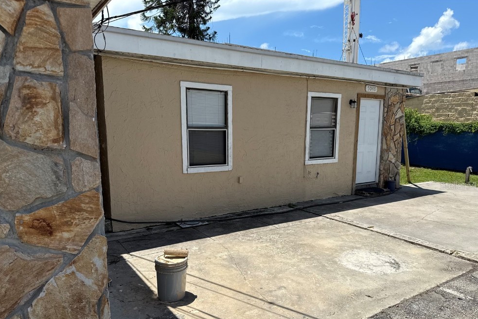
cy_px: 185
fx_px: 345
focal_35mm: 26
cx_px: 237
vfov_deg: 49.3
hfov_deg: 69.4
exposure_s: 1/5714
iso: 80
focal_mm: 6.76
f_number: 1.78
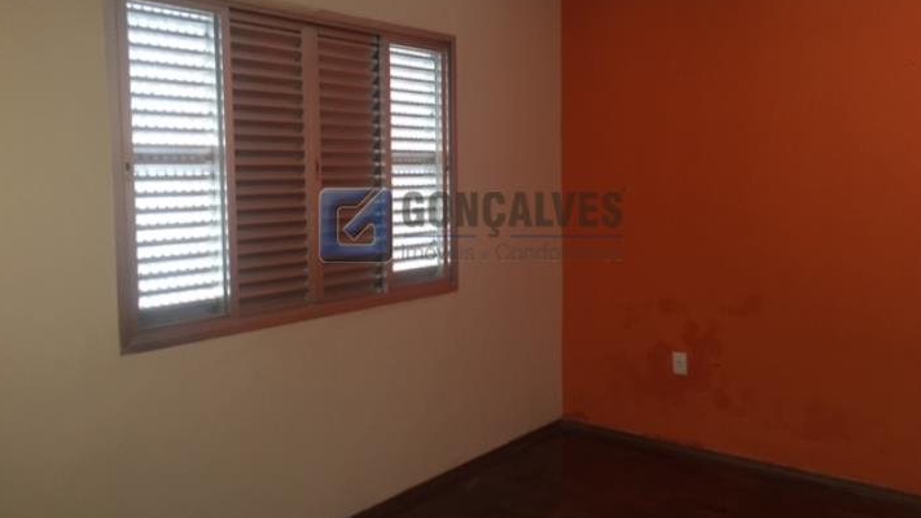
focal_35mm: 32
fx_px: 782
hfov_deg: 61.0
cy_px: 233
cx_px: 459
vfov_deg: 36.6
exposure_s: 1/30
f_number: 2.2
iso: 125
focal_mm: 4.15
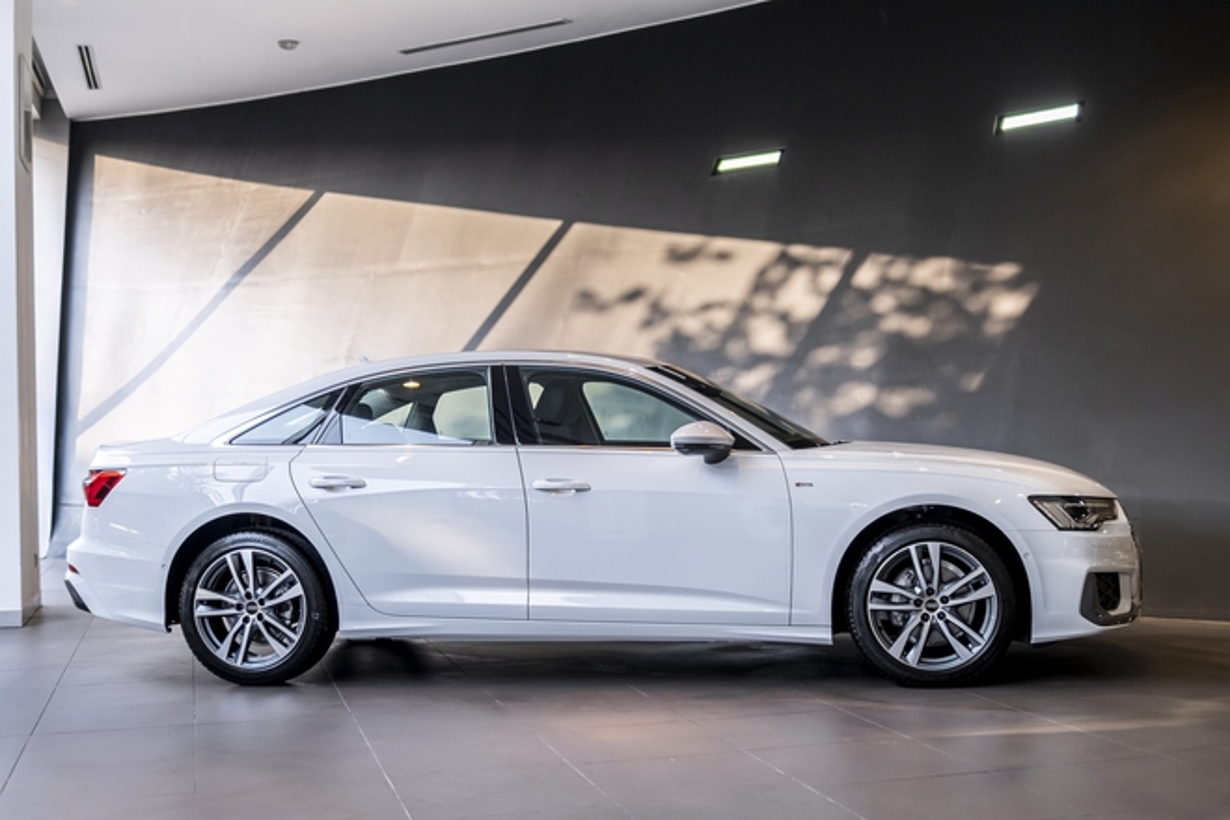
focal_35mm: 45
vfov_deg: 29.9
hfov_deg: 43.6
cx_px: 615
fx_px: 1537
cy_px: 410
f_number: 1.4
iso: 640
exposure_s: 1/2000
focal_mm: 30
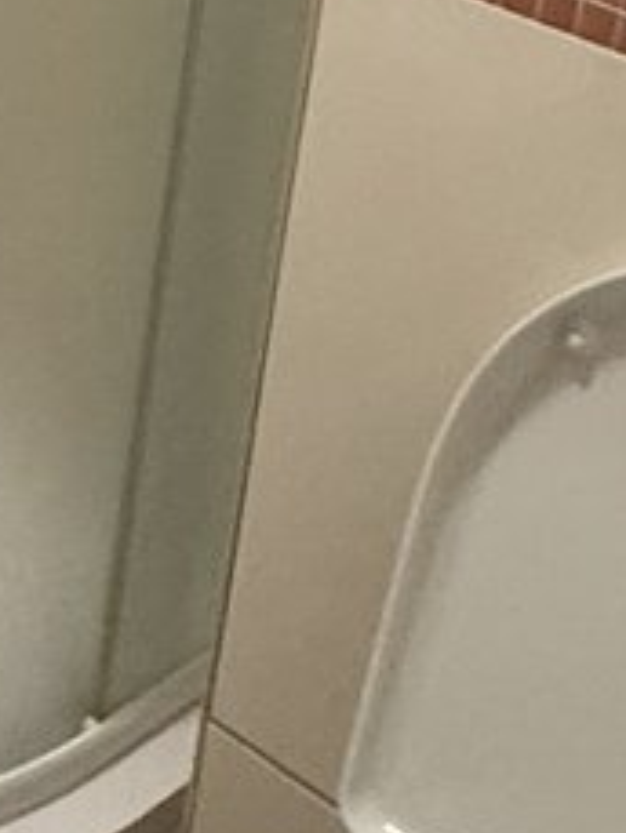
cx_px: -229
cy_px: -233
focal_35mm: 94
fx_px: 2264
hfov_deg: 14.9
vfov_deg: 19.3
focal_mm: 2.22
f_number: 2.2
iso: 640
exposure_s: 1/50
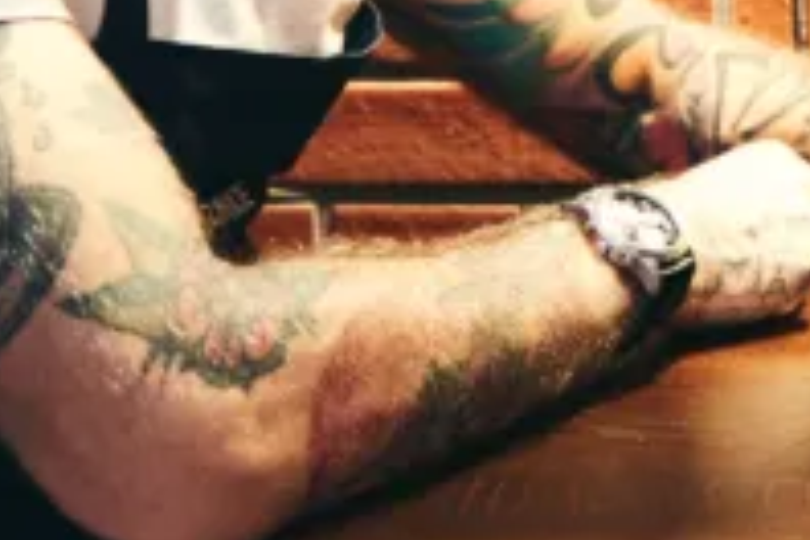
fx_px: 2790
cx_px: 1211
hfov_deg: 15.3
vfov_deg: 10.7
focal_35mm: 124
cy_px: -248
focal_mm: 24
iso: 3200
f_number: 2.8
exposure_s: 1/40
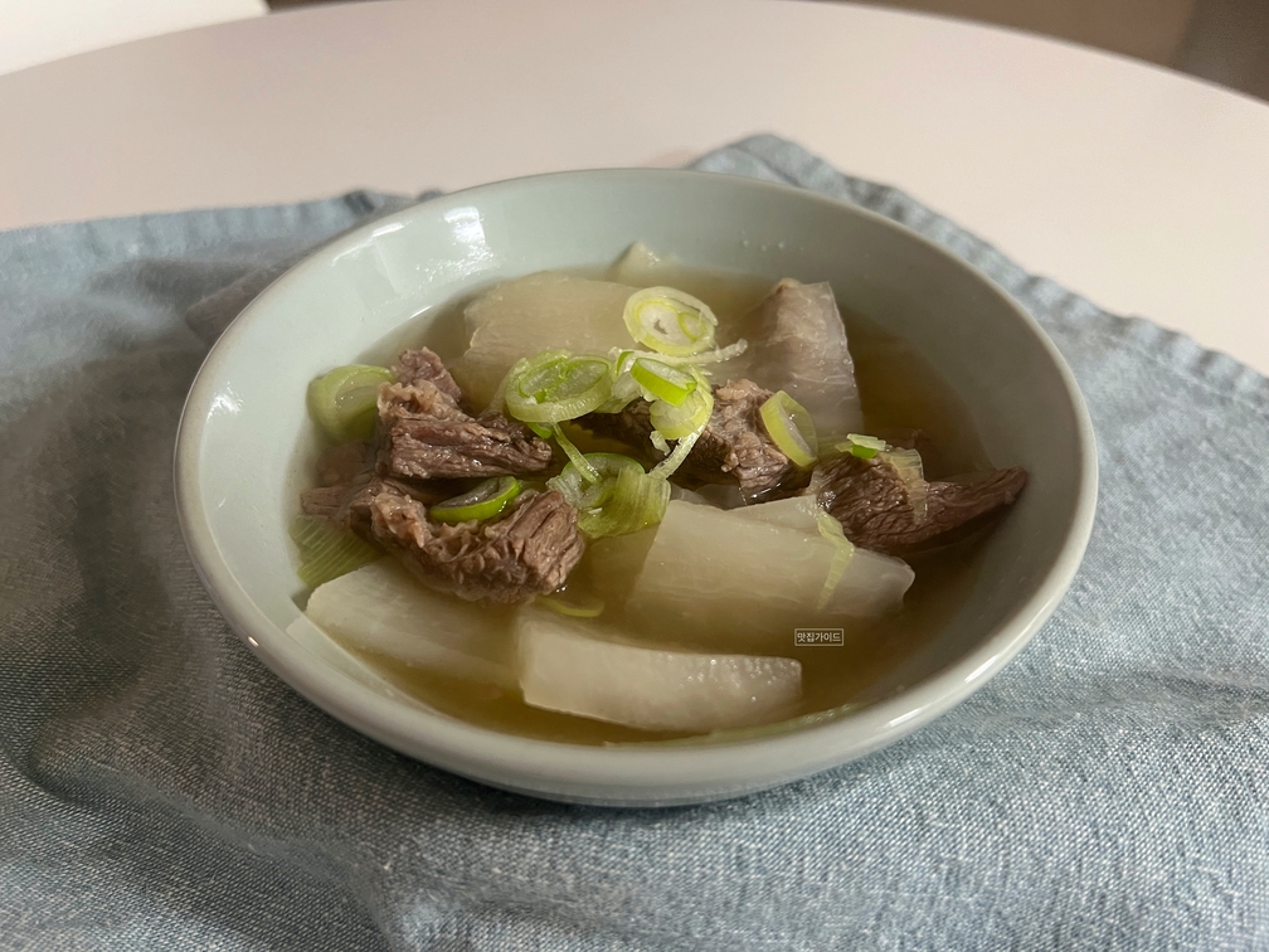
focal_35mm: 26
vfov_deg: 53.1
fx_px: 953
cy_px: 476
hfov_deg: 67.3
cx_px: 634
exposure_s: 1/59
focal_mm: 5.7
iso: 320
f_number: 1.5
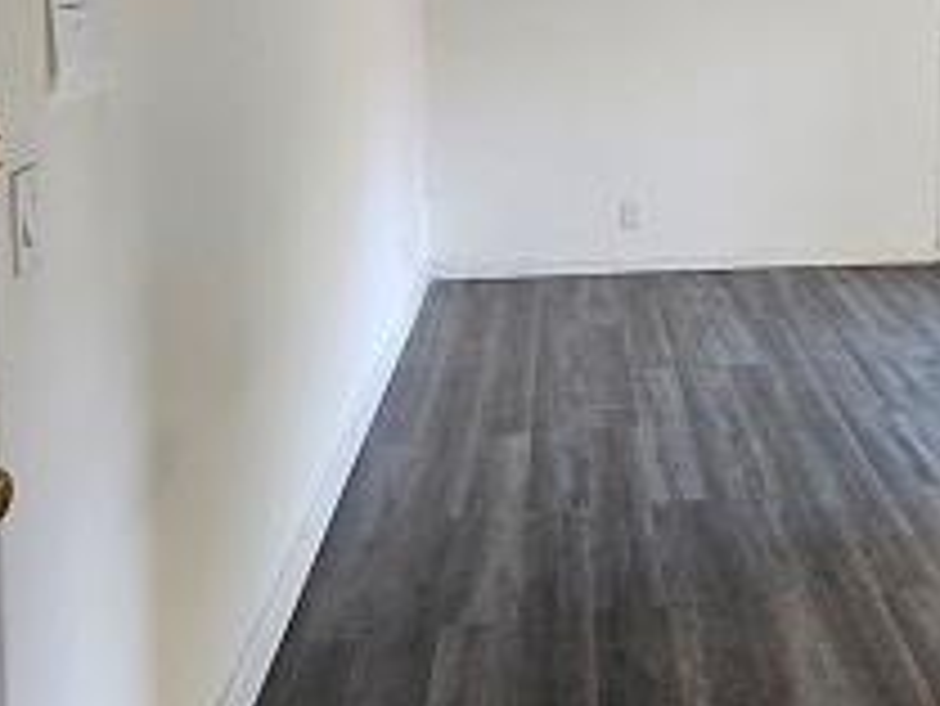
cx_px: 805
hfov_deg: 40.4
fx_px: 1196
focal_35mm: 44
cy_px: 94
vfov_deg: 31.6
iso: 800
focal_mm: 5.54
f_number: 1.8
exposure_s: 1/120
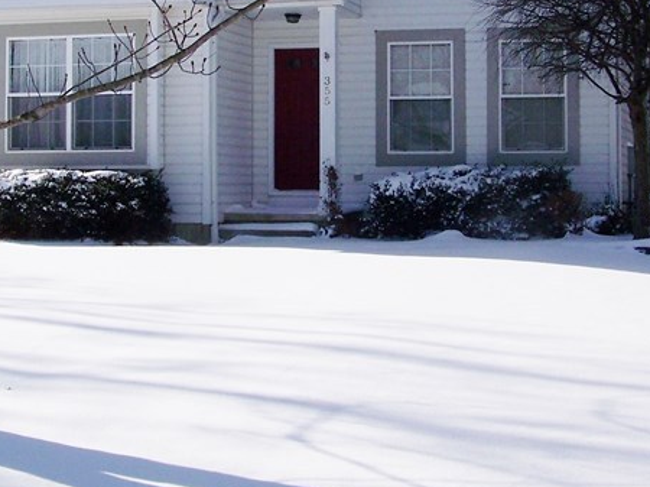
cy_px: 116
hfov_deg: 23.8
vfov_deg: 17.9
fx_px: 1539
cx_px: 332
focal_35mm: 82
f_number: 5.6
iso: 64
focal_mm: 5.85
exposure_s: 1/800
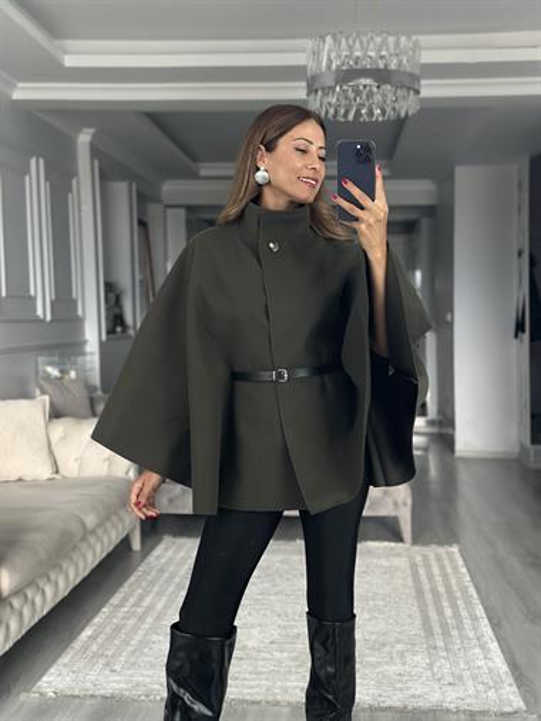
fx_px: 999
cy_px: 360
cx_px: 270
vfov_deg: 39.6
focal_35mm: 48
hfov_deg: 30.3
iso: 400
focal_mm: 6.86
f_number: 1.78
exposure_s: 1/40
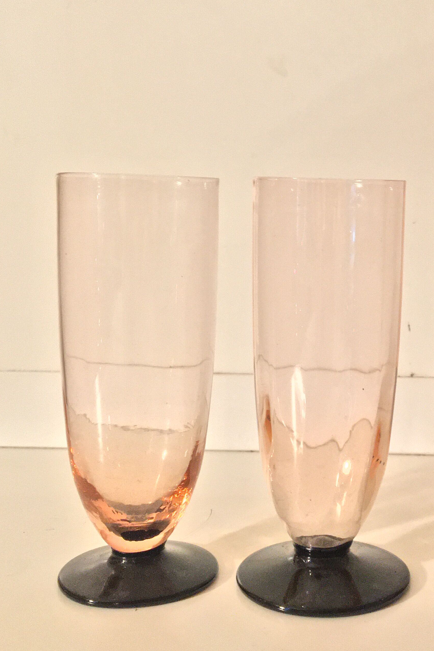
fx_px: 868
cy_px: 263
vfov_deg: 40.9
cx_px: 338
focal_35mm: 48
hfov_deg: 27.6
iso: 200
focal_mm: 4.15
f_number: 2.2
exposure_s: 1/33
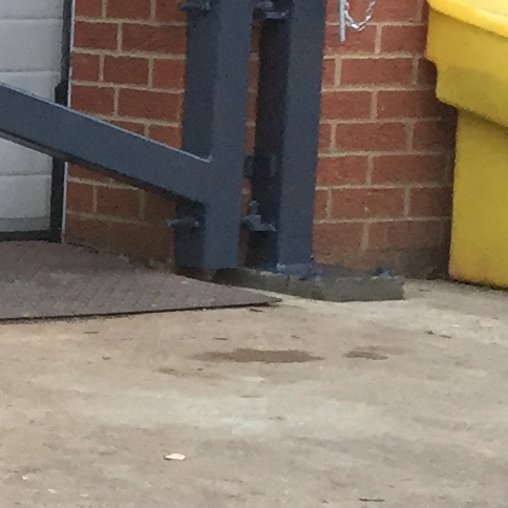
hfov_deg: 9.1
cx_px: -694
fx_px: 2872
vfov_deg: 10.1
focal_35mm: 173
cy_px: 308
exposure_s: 1/33
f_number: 2.2
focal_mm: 4.15
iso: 100
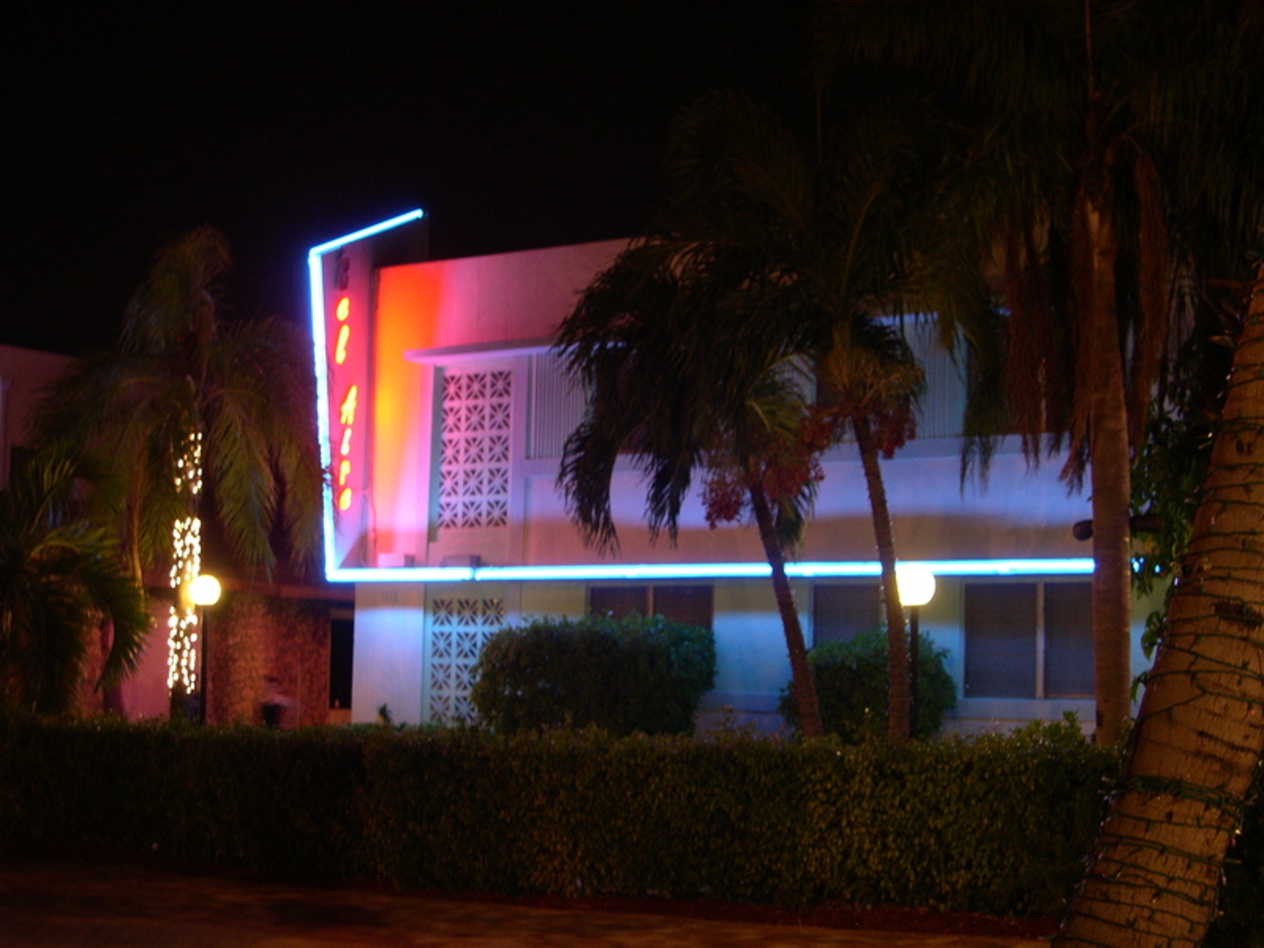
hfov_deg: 33.8
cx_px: 632
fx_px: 2081
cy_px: 474
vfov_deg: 25.7
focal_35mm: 57
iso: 168
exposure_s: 1/2.7
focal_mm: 12.2
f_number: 3.4
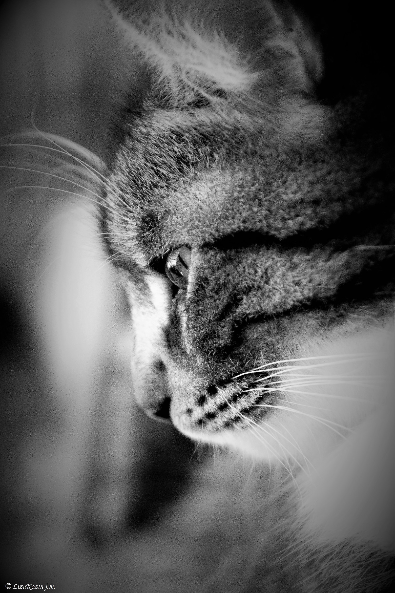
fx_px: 7409
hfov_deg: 3.1
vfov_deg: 4.6
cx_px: 198
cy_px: 296
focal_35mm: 450
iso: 6400
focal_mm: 300
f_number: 5.6
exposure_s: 1/320
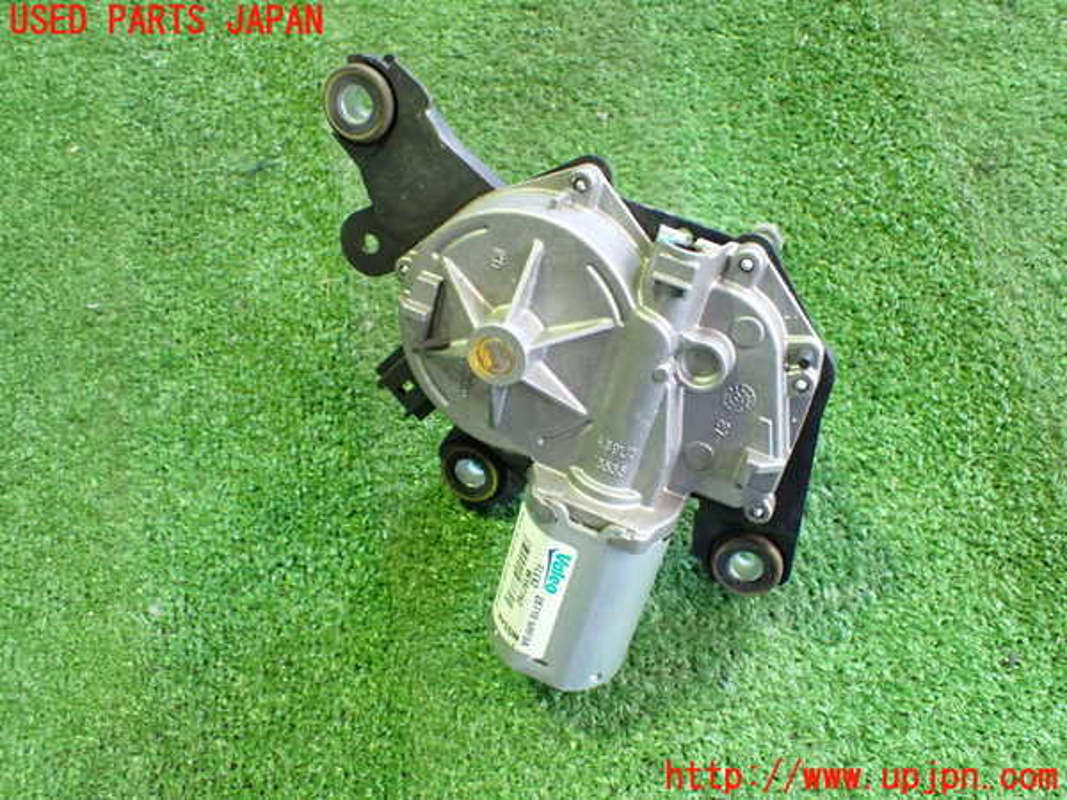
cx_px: 534
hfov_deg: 60.0
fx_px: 925
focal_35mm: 30
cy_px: 400
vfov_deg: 46.8
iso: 800
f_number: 2.3
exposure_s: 1/30
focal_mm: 5.4
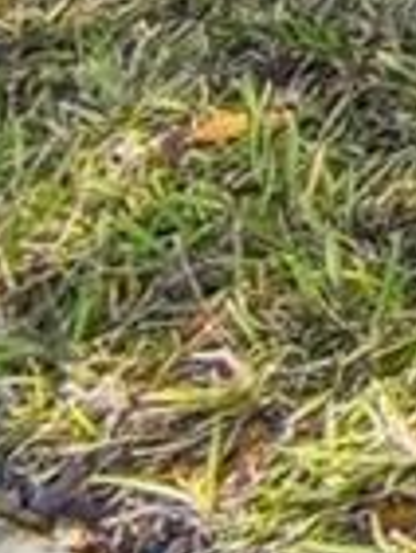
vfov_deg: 8.6
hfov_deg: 4.7
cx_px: 2771
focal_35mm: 164
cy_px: -1381
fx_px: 2624
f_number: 7.1
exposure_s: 1/200
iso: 100
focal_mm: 10
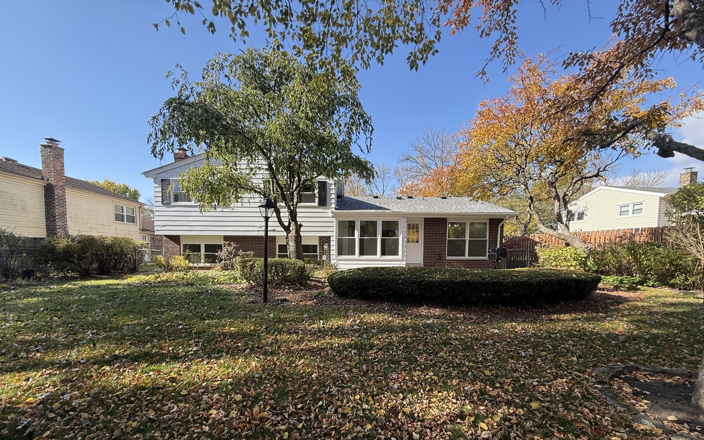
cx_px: 350
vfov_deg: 73.9
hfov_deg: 101.5
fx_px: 288
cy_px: 266
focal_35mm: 15
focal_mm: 2.22
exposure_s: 1/451
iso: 50
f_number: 2.2
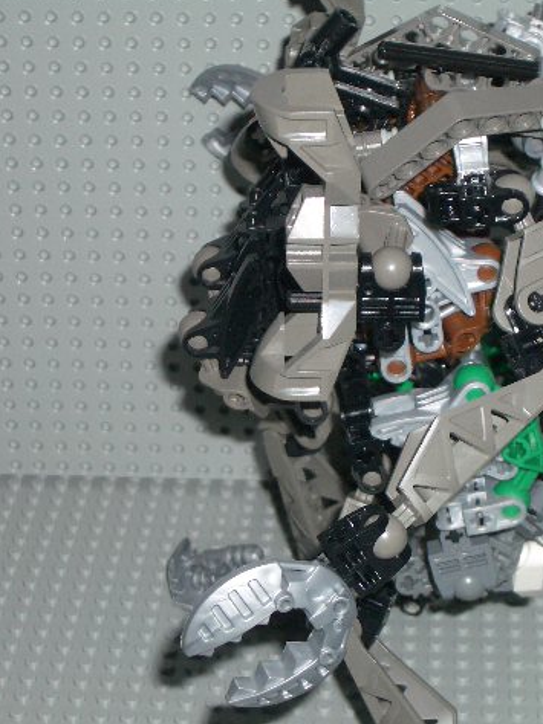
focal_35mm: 100
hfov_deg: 14.8
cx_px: 329
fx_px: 2093
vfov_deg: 19.6
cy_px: 359
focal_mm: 12.2
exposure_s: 1/60
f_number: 3.9
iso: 100
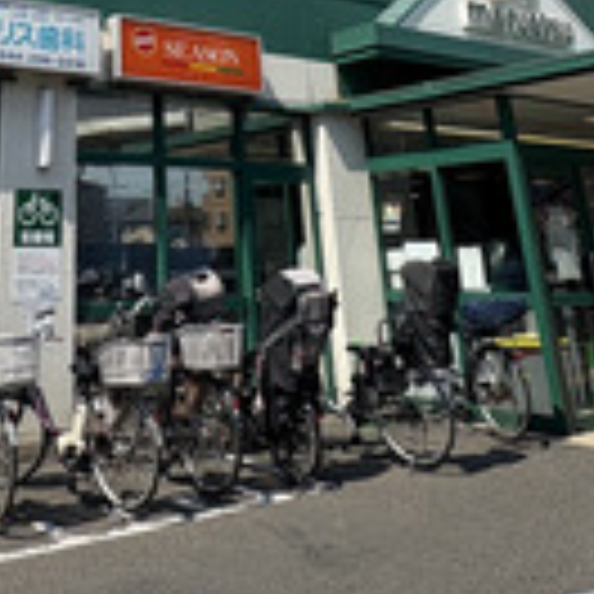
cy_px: -122
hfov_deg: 36.5
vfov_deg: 31.4
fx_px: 874
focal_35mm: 45
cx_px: 135
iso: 50
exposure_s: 1/1748
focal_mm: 2.22
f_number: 2.2
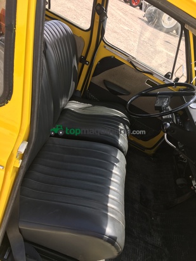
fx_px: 219
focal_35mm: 29
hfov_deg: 48.2
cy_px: 130
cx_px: 98
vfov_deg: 61.7
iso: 25
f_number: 2.2
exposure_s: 1/516
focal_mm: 4.15
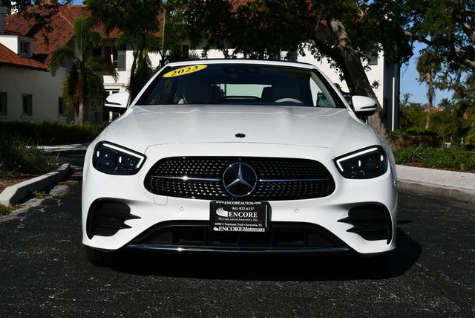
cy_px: 159
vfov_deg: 21.3
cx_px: 238
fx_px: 845
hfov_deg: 31.4
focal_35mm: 64
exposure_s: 1/500
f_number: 11
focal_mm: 32
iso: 100
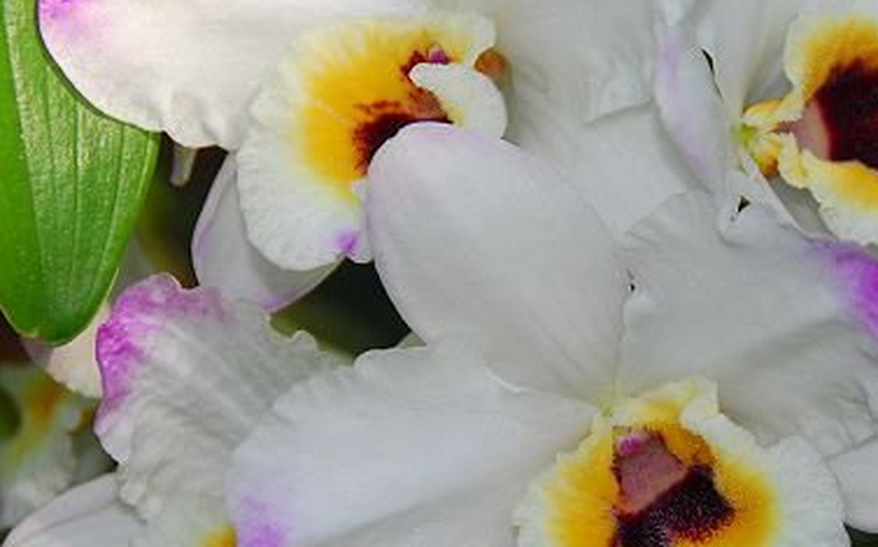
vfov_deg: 4.8
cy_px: 212
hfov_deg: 7.7
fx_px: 6480
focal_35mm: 271
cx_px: 684
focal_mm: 82
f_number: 5
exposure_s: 1/160
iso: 100
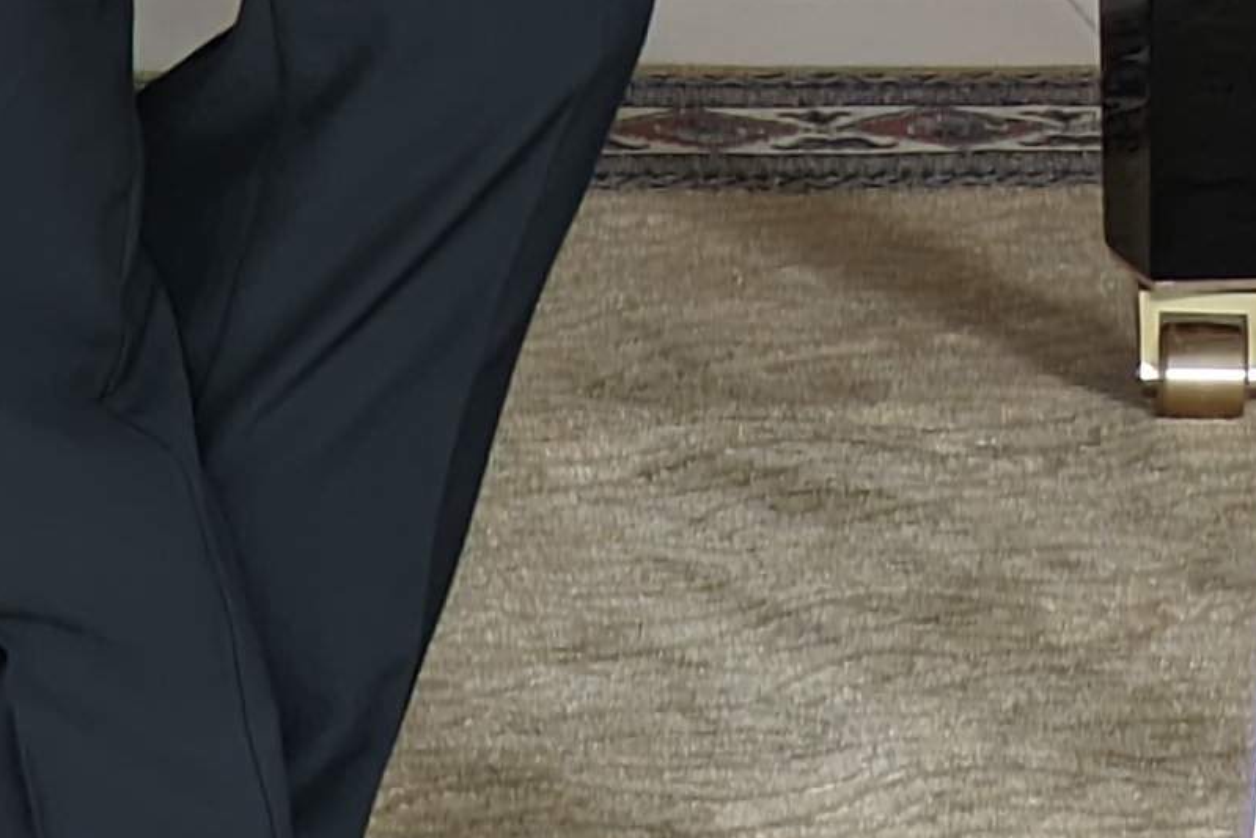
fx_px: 10712
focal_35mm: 307
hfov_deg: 6.6
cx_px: -673
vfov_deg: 4.4
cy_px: -873
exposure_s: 1/33.3
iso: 42
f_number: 1.89
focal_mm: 5.43
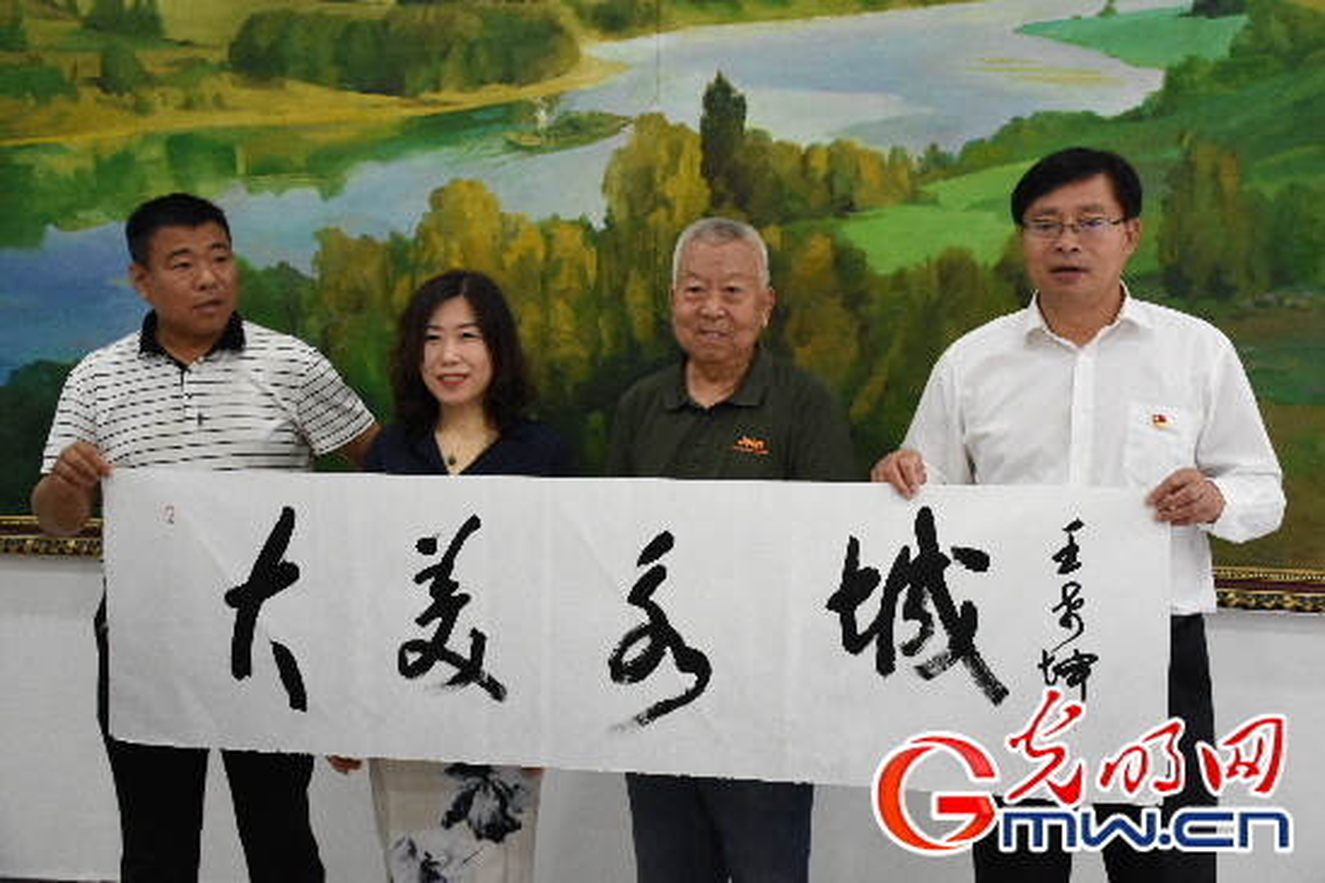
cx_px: 662
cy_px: 442
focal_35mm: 45
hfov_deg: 43.6
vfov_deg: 29.9
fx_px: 1656
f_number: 4.5
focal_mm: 30
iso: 1600
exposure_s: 1/80
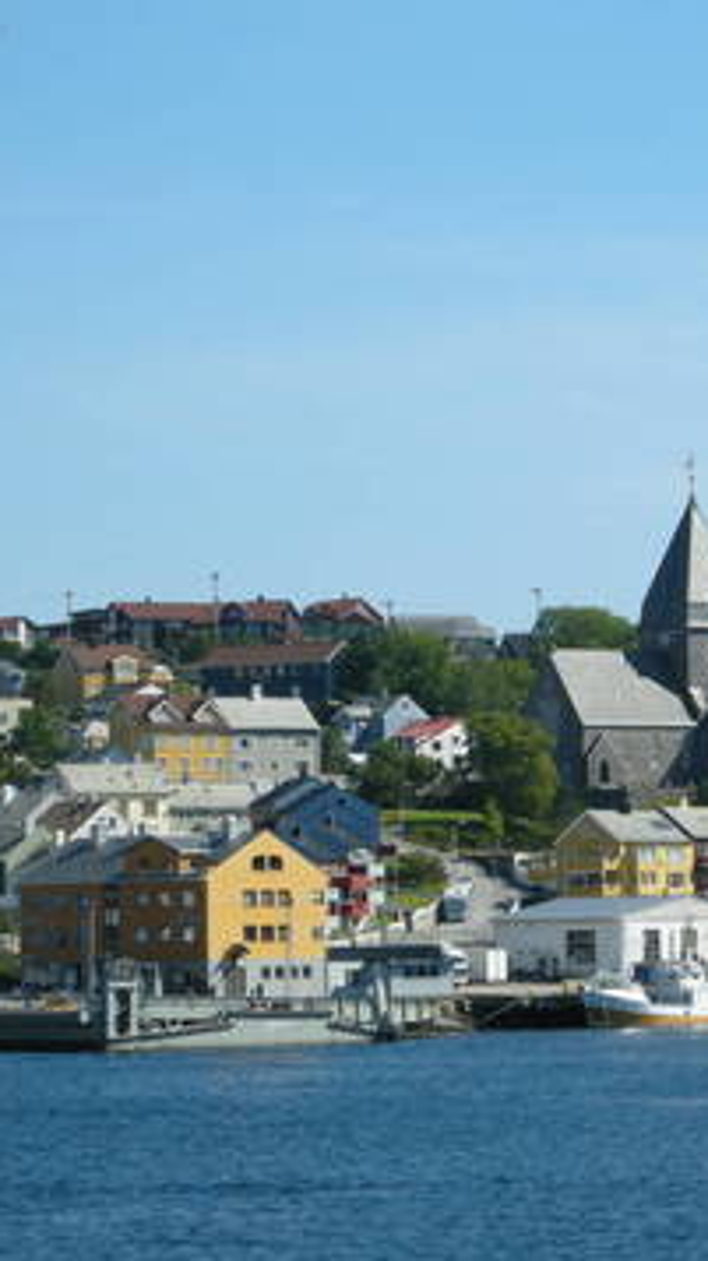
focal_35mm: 168
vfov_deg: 12.8
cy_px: 630
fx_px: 5615
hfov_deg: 7.2
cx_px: 585
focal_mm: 24.5
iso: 64
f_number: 6.3
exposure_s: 1/273
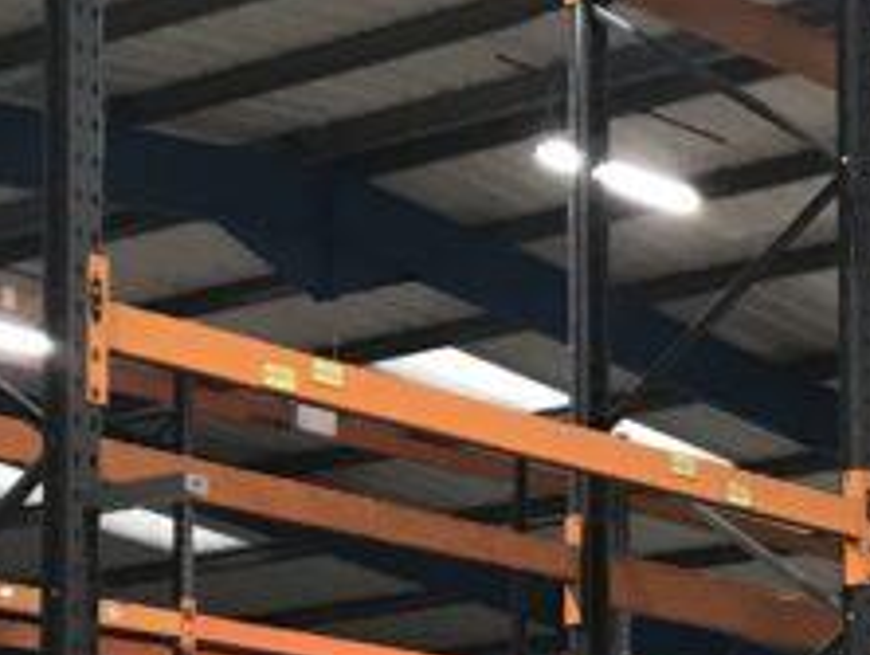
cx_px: 1587
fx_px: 3246
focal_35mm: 129
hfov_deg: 13.6
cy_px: 1032
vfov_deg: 11.0
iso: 40
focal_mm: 3.99
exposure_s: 1/20
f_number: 1.8
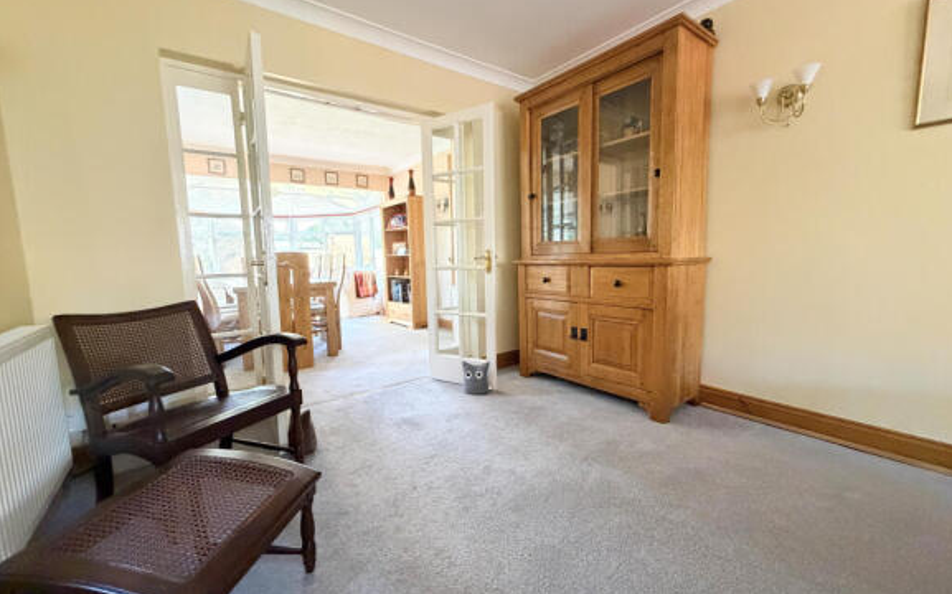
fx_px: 389
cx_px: 478
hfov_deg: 101.5
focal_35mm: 15
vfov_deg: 74.7
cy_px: 301
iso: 800
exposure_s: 1/60
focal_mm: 2.22
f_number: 2.2
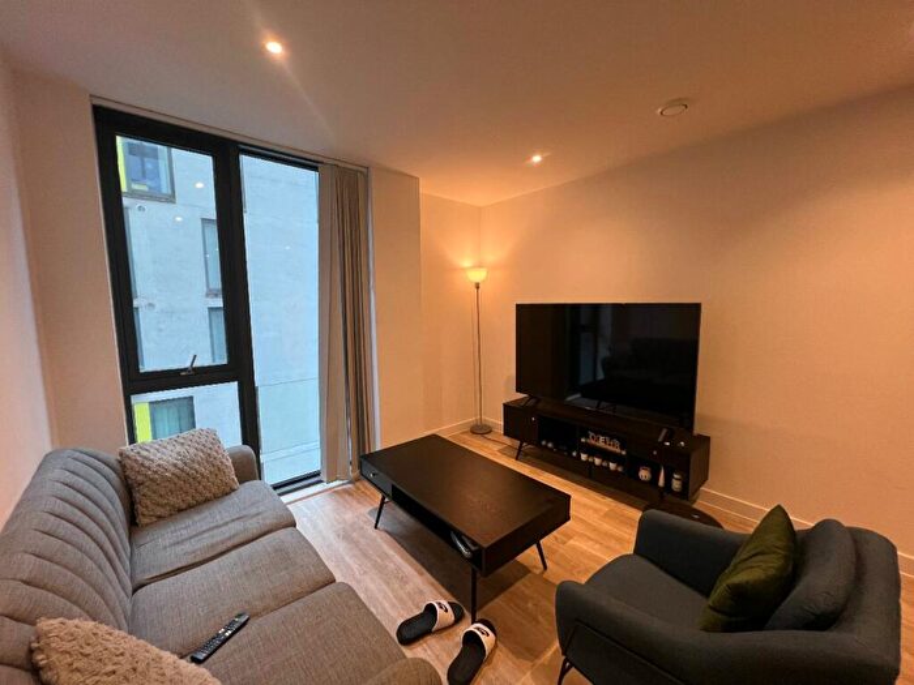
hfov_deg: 106.2
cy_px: 342
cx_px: 457
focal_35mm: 13
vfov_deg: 89.9
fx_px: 343
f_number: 1.8
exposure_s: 1/100
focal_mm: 1.57
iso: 200
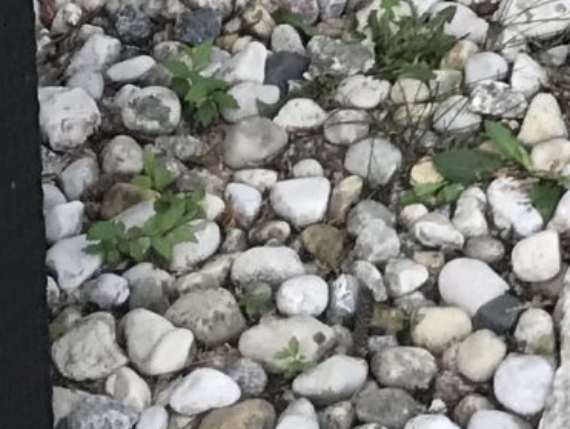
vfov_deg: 7.4
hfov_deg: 9.1
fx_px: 3181
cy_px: -412
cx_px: 1407
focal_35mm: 193
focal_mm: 3.99
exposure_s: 1/714
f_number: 1.8
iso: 20
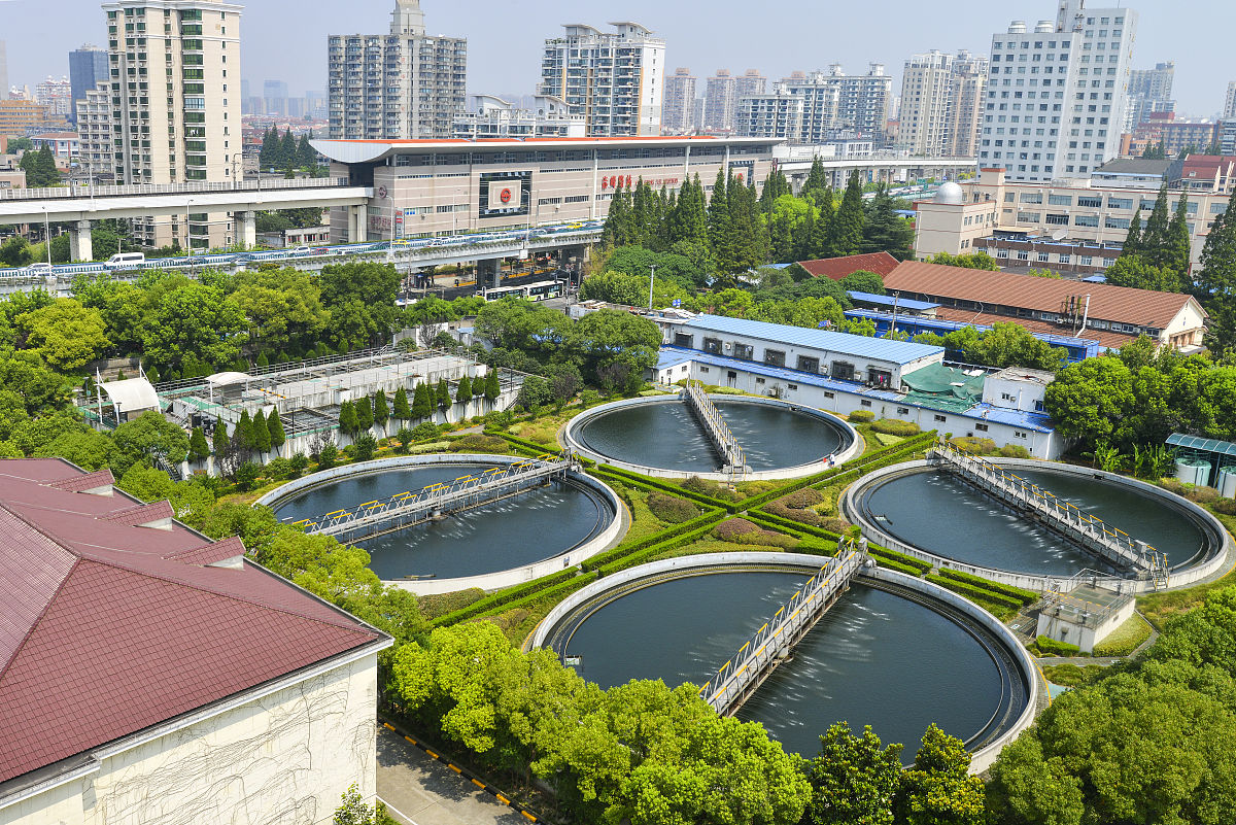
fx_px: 1030
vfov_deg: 43.6
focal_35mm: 30
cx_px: 618
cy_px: 412
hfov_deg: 61.9
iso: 200
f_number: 11
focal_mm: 30
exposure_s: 1/250
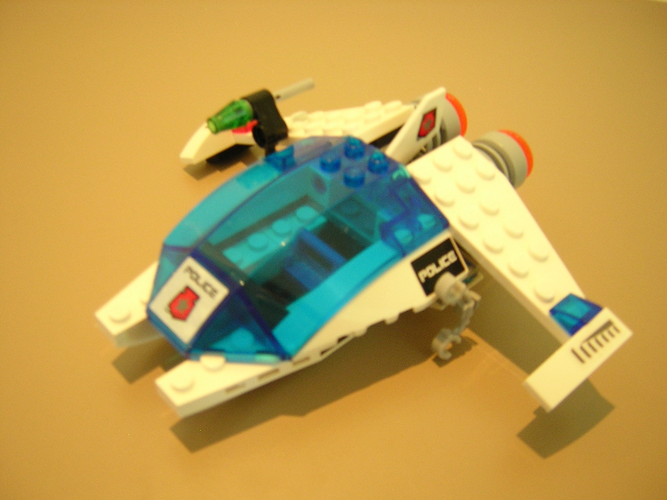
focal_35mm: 36
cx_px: 334
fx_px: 694
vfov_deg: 39.7
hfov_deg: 51.4
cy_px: 250
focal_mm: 4.7
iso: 248
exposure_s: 1/3.7
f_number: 2.6
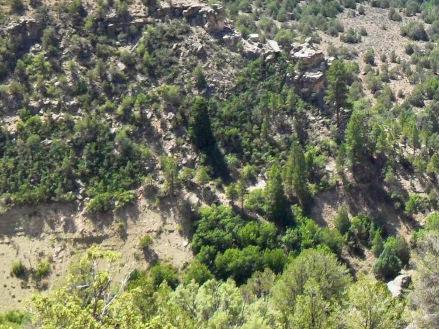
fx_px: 1357
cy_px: 92
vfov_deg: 13.8
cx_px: 615
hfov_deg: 17.0
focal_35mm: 107
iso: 100
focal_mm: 6.2
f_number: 8.9
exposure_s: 1/90
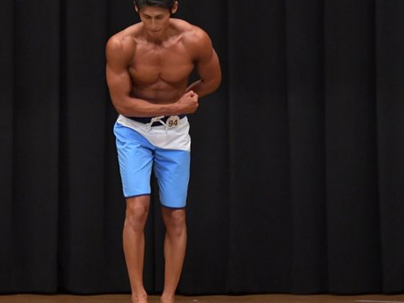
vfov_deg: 4.1
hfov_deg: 5.5
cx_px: 90
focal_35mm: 361
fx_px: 4213
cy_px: 133
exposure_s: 1/400
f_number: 5.6
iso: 6400
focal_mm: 150
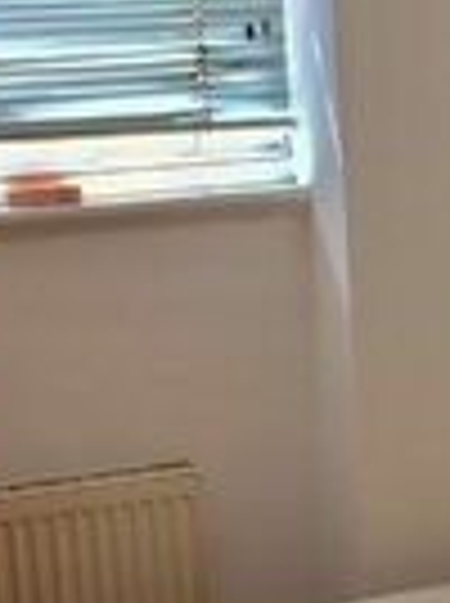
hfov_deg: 12.6
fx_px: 1982
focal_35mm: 114
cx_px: 536
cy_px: 385
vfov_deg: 17.3
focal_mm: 4.15
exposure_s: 1/100
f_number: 2.2
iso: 40
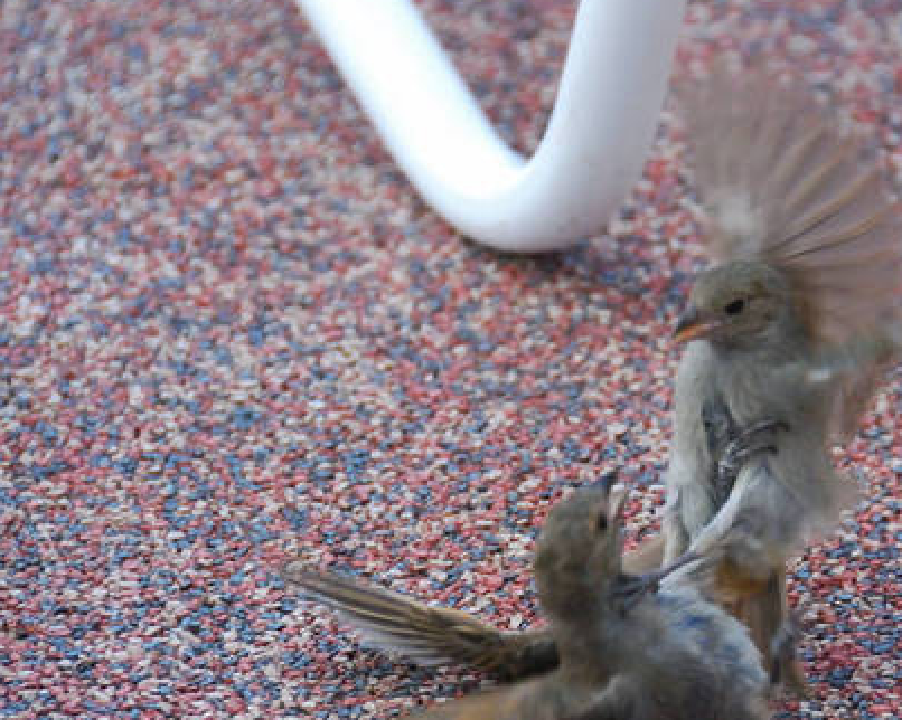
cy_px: 400
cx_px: 710
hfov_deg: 3.9
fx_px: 13075
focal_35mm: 490
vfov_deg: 3.2
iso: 1600
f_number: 5.6
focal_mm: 200
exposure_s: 1/400
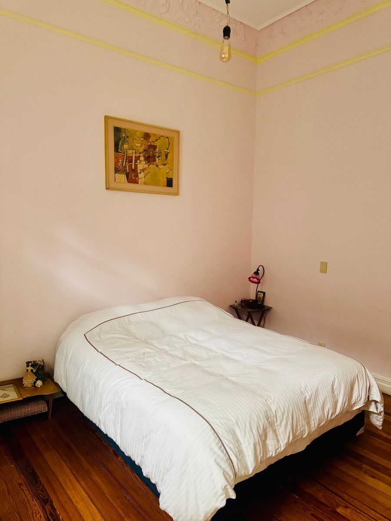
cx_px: 196
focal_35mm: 24
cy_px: 260
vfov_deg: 71.6
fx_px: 361
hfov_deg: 56.8
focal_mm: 6.76
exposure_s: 1/60
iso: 500
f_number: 1.78
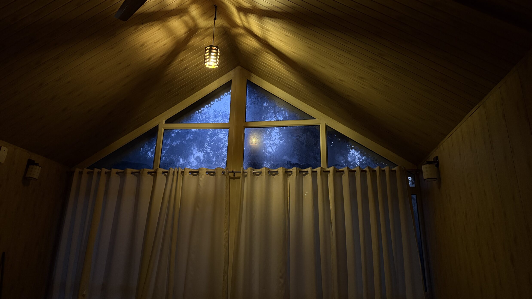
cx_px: 261
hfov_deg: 69.8
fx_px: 381
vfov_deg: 42.8
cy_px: 125
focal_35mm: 27
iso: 1250
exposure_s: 1/25
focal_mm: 6.76
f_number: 1.78
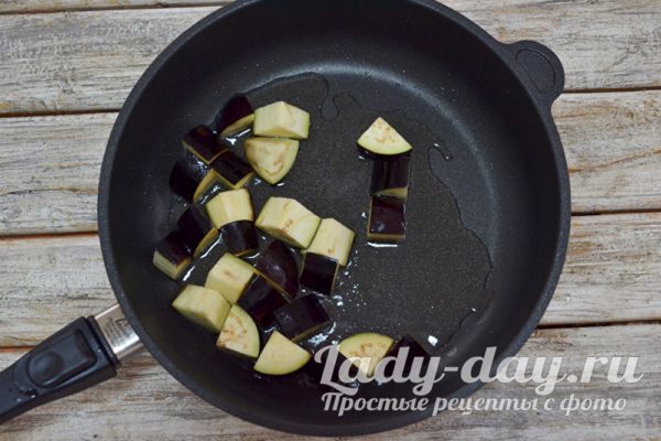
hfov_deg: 37.9
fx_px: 964
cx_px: 330
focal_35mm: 52
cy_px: 220
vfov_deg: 25.8
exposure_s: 1/60
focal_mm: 35
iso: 720
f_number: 5
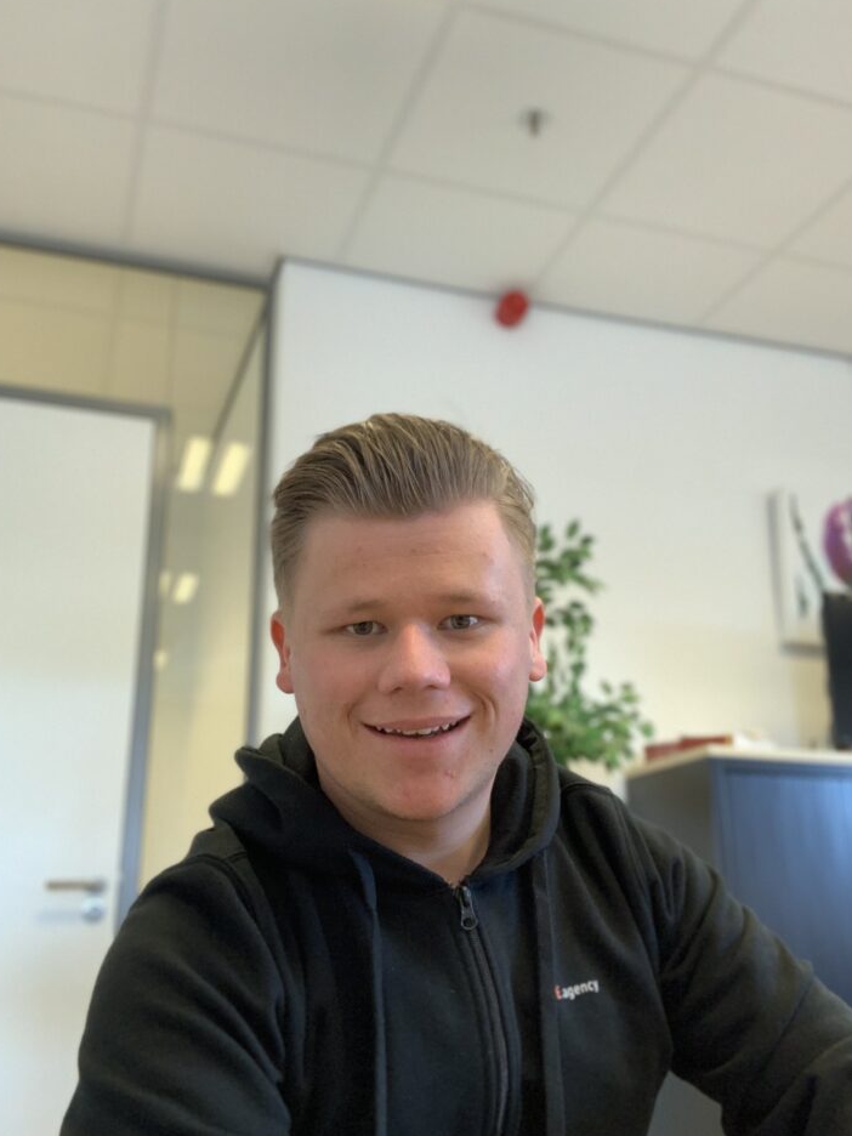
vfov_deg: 52.6
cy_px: 604
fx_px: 1149
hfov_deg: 40.7
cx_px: 431
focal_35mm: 35
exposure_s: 1/60
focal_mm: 2.87
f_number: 2.2
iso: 160
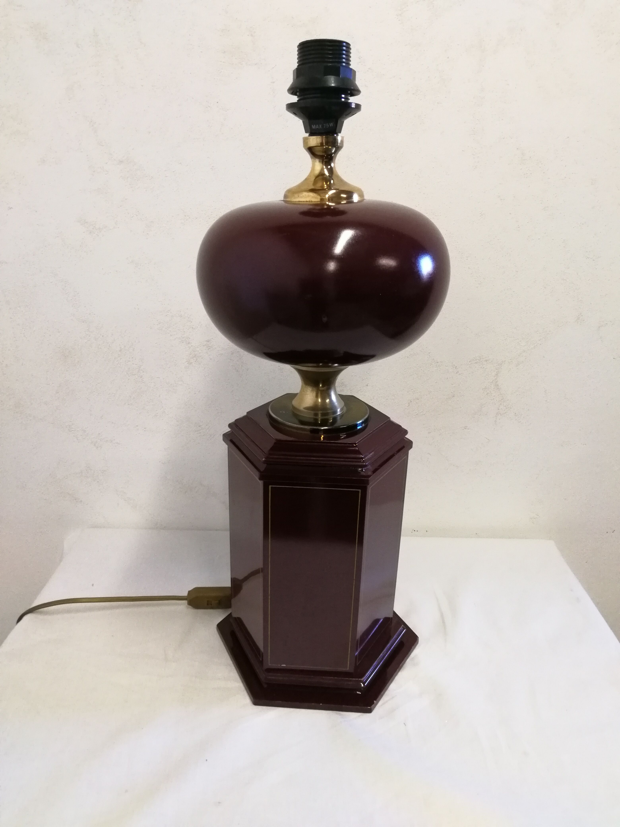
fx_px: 573
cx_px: 310
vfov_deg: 71.6
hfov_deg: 56.8
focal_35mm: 24
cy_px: 414
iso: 100
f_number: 2.2
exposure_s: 1/50
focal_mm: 2.38
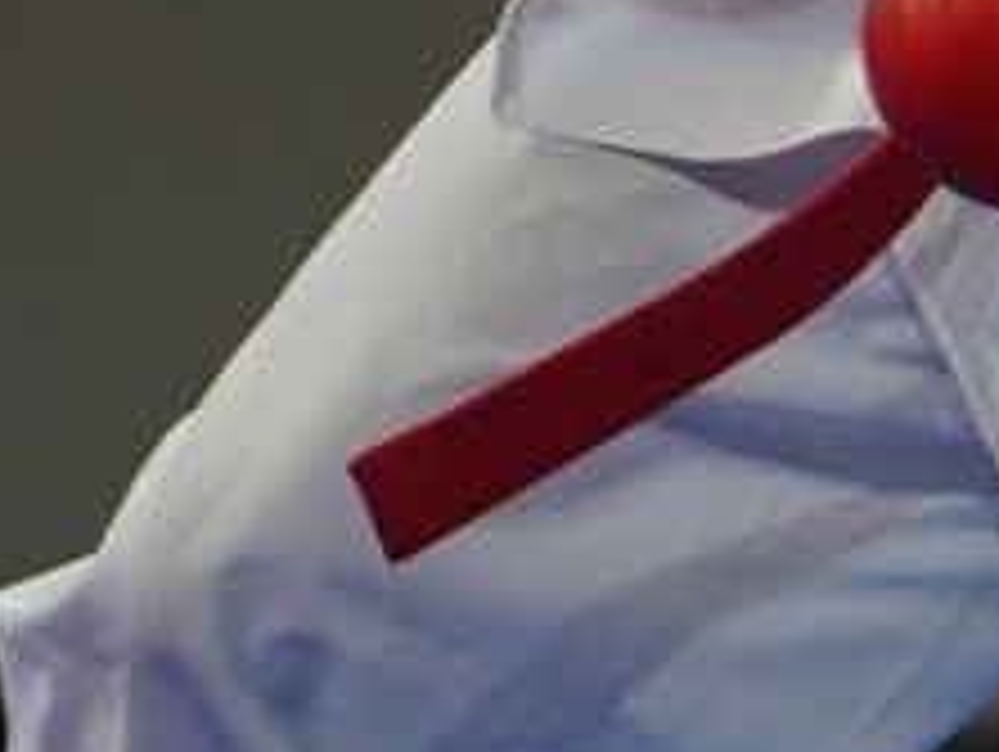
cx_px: 2092
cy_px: -959
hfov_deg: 1.3
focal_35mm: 1559
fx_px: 45041
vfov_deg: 1.0
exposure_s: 1/1000
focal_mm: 200
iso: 1250
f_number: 2.8
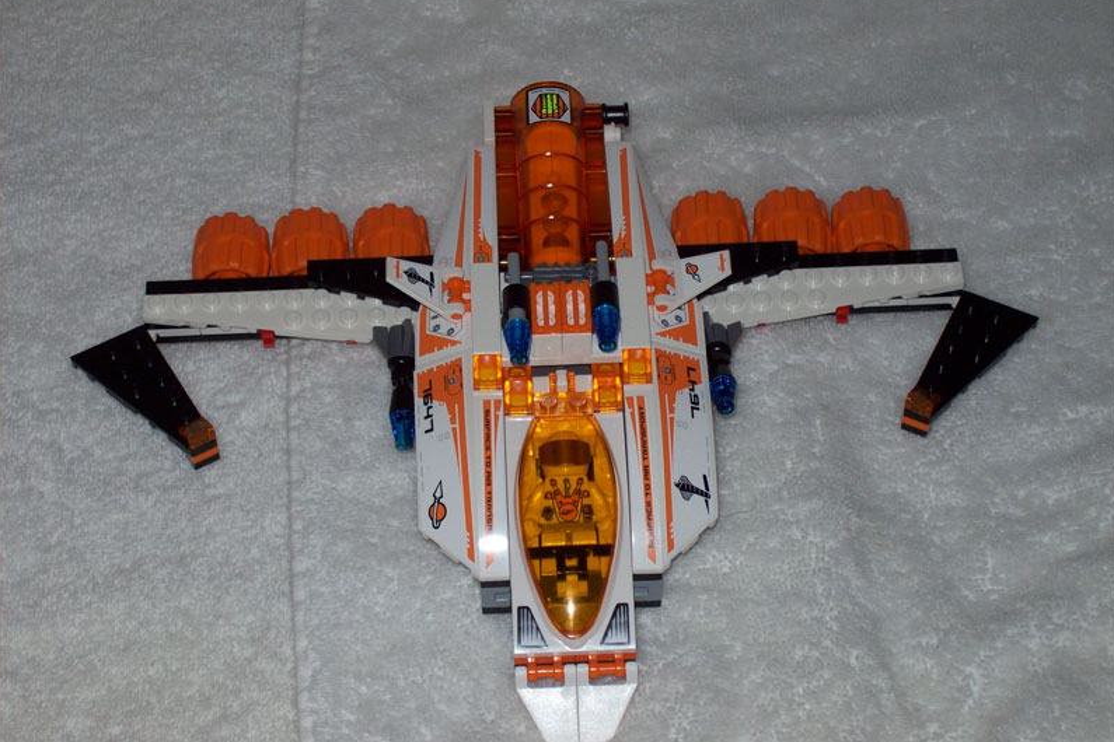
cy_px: 379
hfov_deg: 22.4
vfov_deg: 15.0
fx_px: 2816
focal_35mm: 91
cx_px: 559
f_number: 4.3
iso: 80
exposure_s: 1/112
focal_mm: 14.3
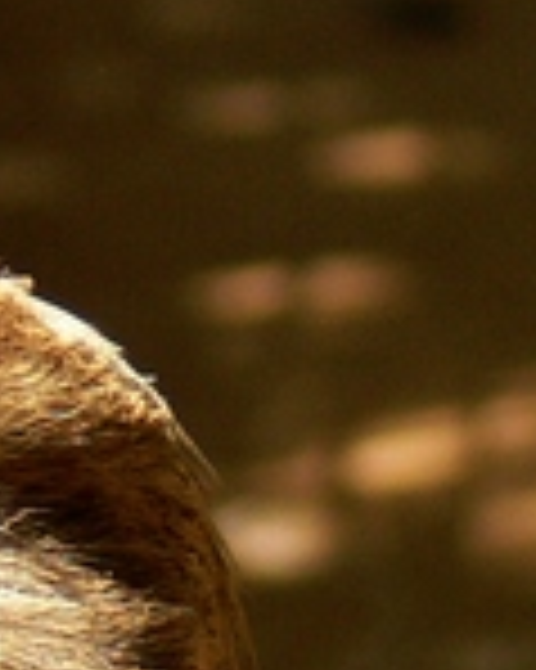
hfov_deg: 1.6
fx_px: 19155
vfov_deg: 2.0
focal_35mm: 965
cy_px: 726
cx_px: -248
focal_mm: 30
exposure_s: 1/125
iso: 80
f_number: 3.6
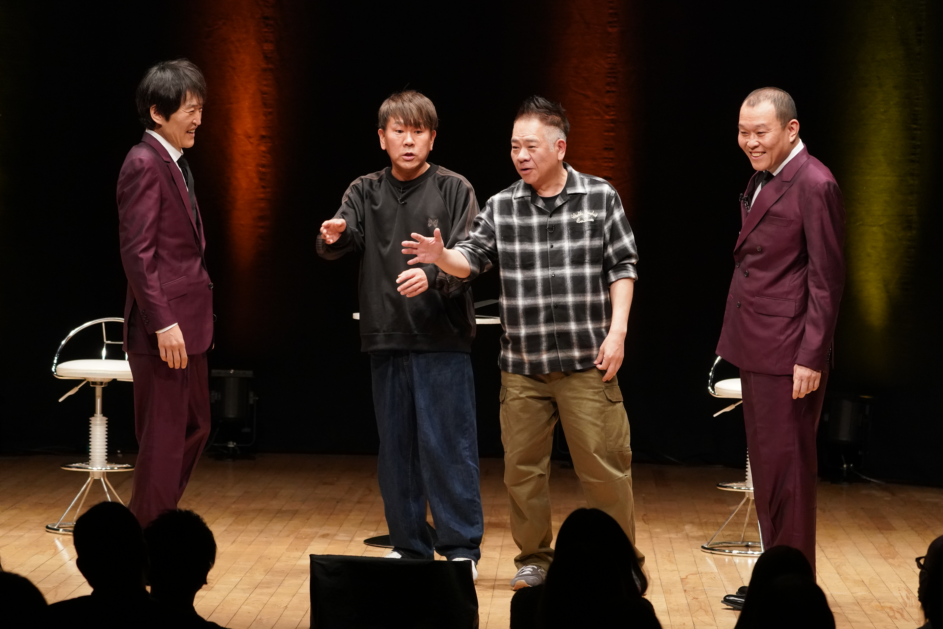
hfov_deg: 14.3
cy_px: 315
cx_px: 469
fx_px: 3746
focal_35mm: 143
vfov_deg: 9.6
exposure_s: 1/200
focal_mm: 141
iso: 5000
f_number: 5.6
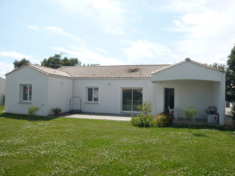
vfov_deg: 49.7
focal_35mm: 28
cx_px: 118
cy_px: 88
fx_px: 190
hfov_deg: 63.5
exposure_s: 1/200
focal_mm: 4.6
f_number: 8
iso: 100
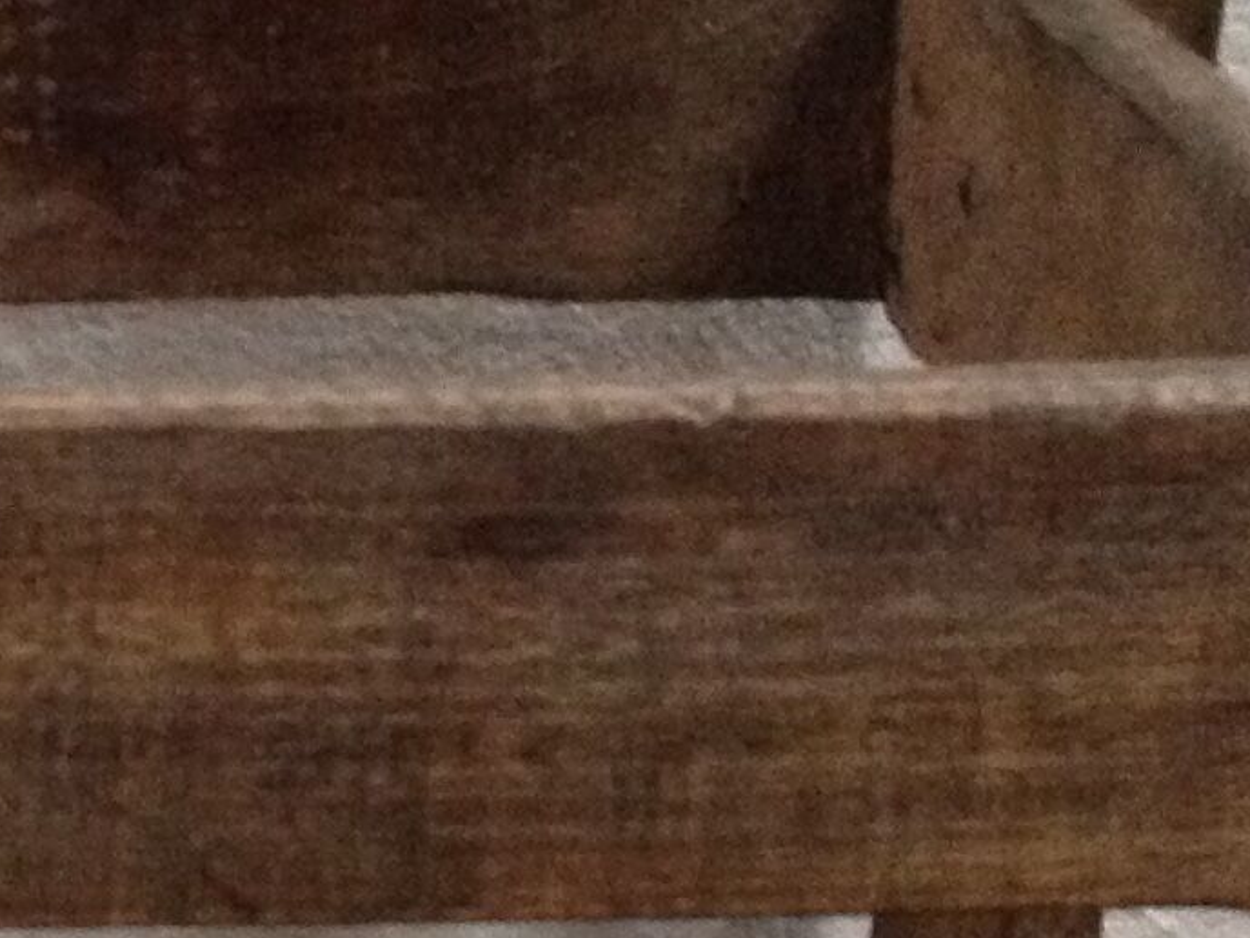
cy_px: 1174
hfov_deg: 11.4
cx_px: -698
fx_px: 5994
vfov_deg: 8.8
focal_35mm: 166
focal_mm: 4.28
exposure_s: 1/20
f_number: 2.4
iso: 250
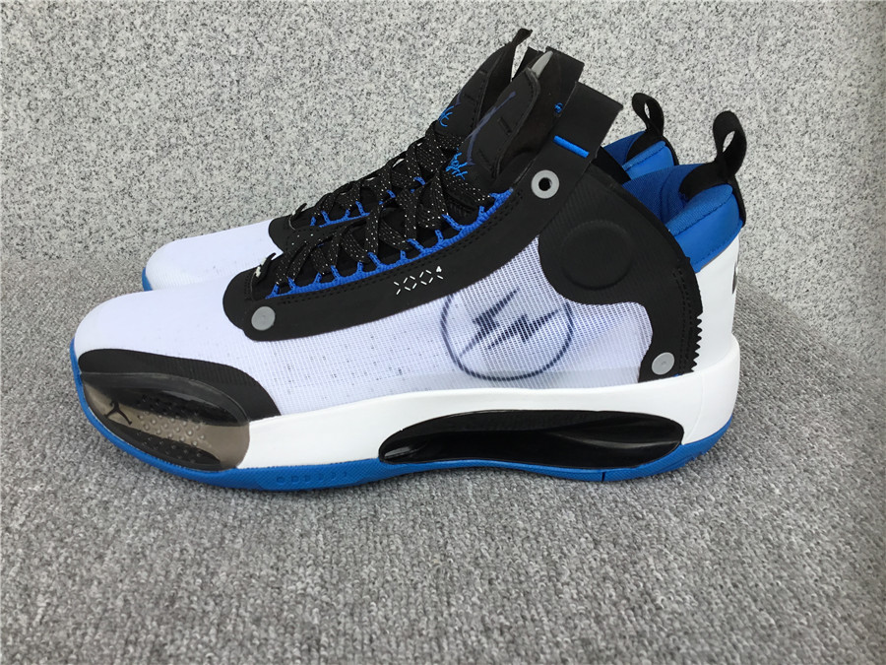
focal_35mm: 31
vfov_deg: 45.4
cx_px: 443
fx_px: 793
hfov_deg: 58.4
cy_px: 332
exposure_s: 1/192
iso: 25
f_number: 2.4
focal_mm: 3.3
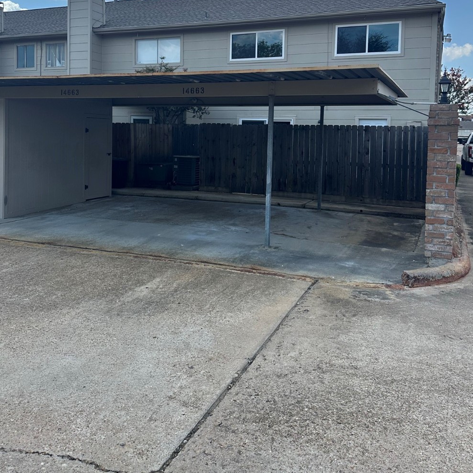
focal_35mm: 33
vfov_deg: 48.9
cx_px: 214
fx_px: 510
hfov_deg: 49.7
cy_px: 156
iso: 80
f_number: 1.78
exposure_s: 1/4184
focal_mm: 6.86
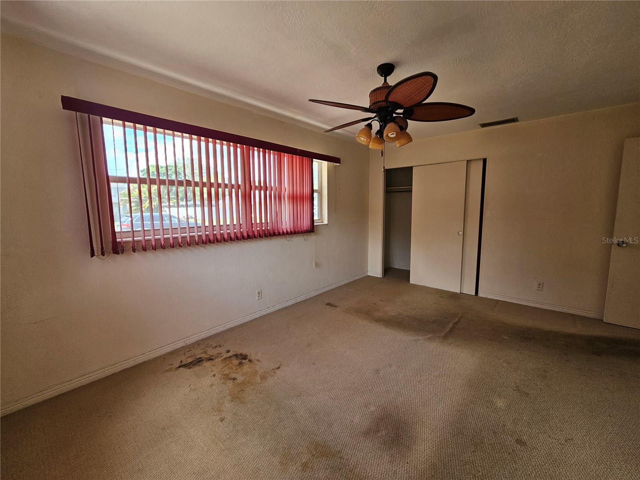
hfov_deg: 106.2
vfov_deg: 89.9
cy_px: 240
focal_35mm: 13
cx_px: 320
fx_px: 240
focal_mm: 2.2
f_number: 2.2
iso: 64
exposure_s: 1/120
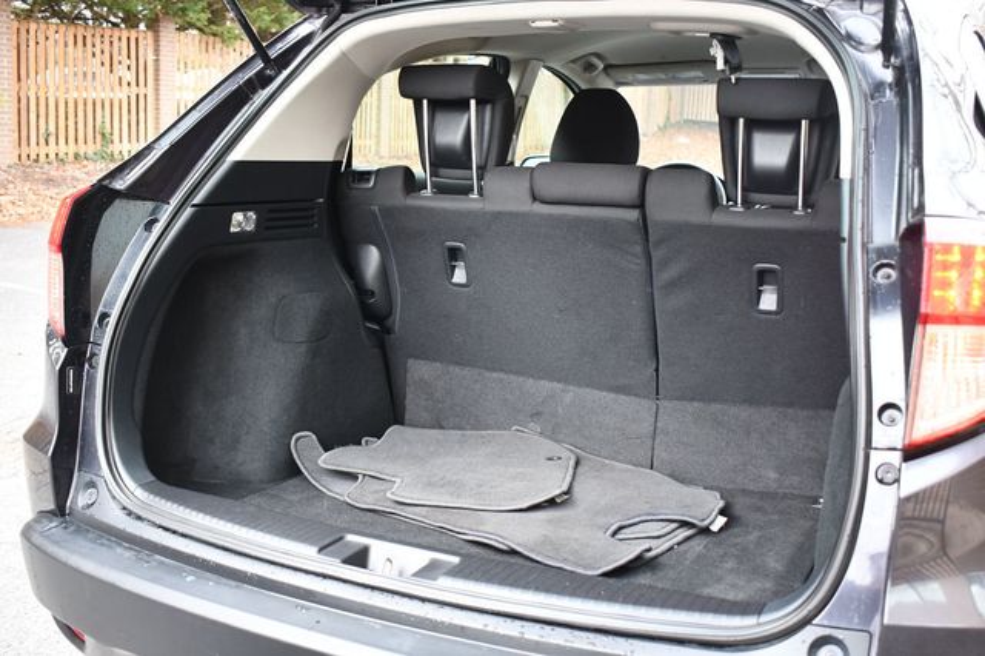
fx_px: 1066
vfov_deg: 34.2
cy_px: 328
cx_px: 492
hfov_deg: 49.6
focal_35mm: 39
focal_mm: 26
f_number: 4
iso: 800
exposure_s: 1/125
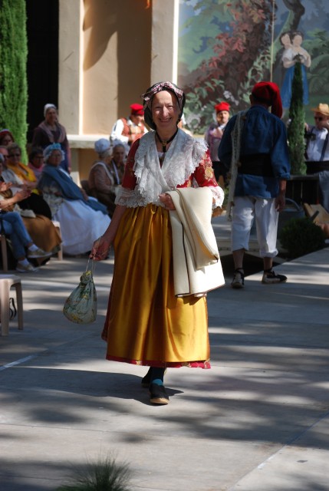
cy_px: 246
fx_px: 1680
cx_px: 164
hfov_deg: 11.2
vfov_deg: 16.6
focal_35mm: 123
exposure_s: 1/500
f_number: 5.6
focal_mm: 82
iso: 140
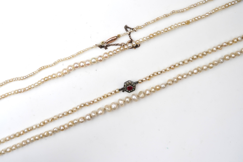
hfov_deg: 43.6
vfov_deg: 29.9
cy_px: 81
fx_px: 304
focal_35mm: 45
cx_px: 122
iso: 500
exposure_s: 1/125
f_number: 16
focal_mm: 30
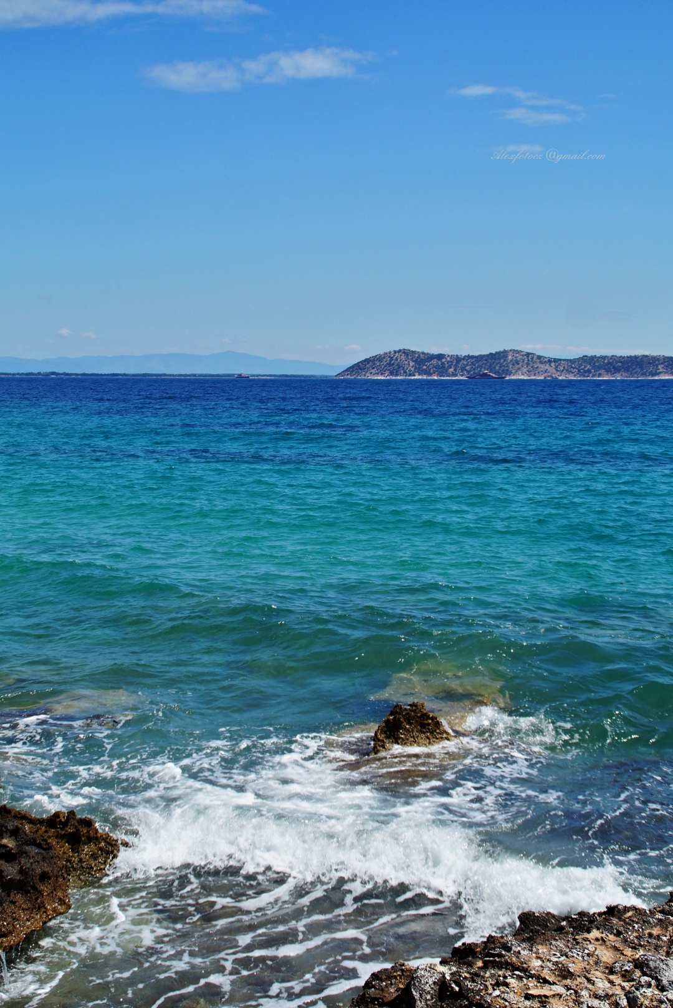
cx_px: 336
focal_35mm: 52
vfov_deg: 37.8
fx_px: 1470
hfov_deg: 25.8
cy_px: 504
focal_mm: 35
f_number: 4.5
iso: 160
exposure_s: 1/1600
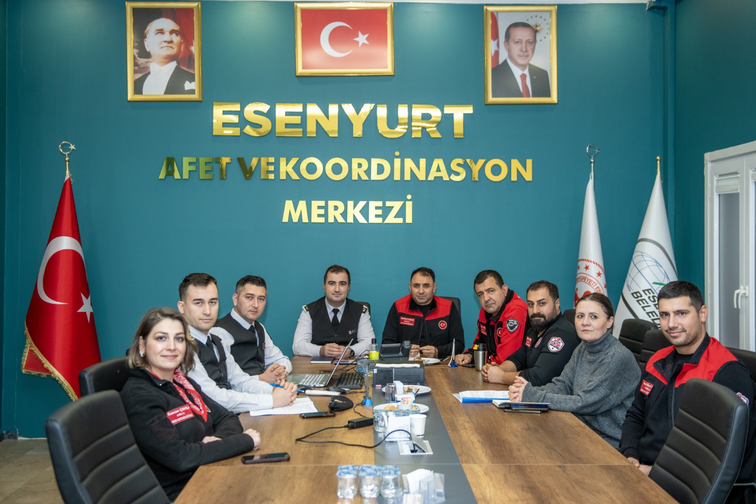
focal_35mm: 40
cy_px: 252
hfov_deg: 48.5
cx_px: 378
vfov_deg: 33.4
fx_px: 840
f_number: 3.2
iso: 800
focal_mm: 40
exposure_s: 1/250
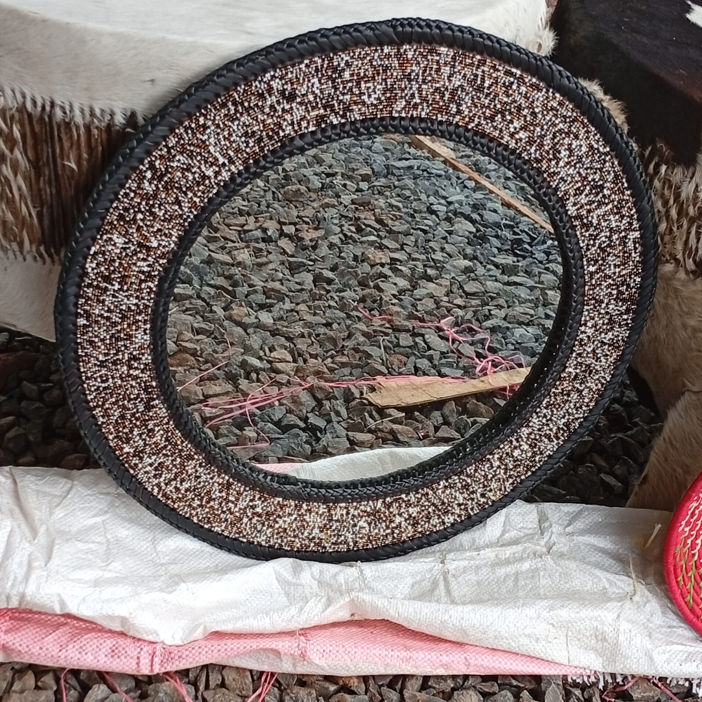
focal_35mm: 64
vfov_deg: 26.8
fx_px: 1468
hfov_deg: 26.9
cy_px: 434
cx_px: 351
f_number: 1.8
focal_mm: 3.98
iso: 52
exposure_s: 1/100
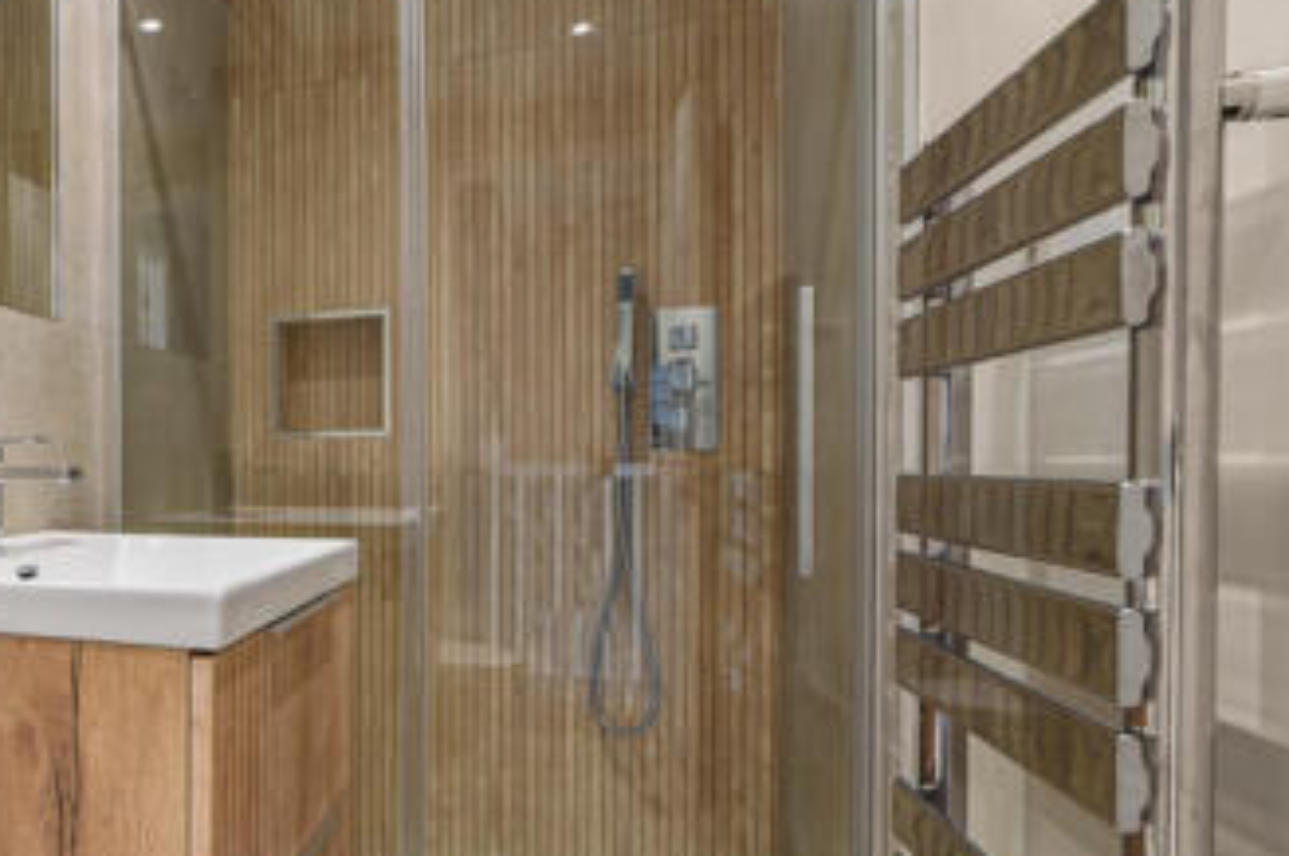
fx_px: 1002
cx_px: 71
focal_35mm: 28
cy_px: 452
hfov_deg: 54.6
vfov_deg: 46.3
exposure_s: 1/1.67
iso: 400
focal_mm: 14
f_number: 8
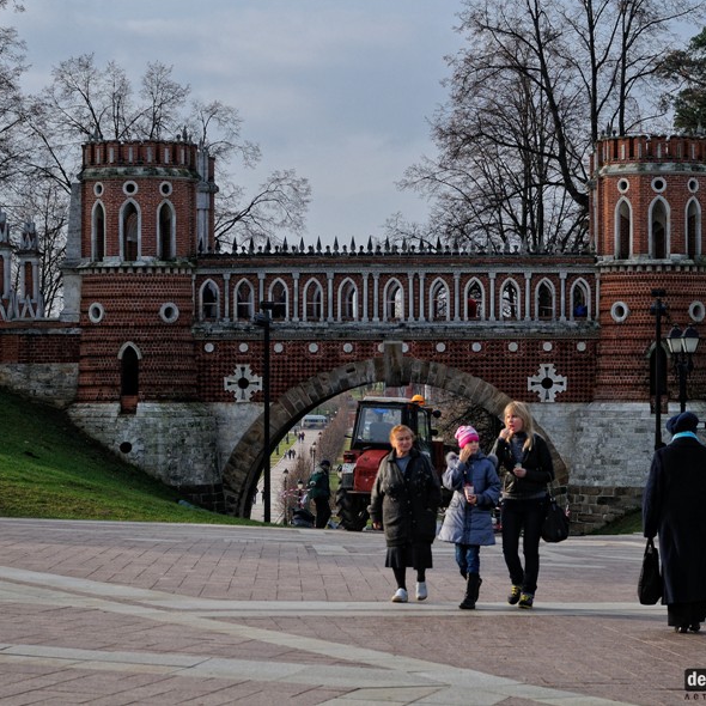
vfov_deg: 17.9
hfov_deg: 17.9
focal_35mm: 97
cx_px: 366
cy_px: 350
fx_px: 2238
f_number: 5
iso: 200
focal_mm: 50
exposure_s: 1/800
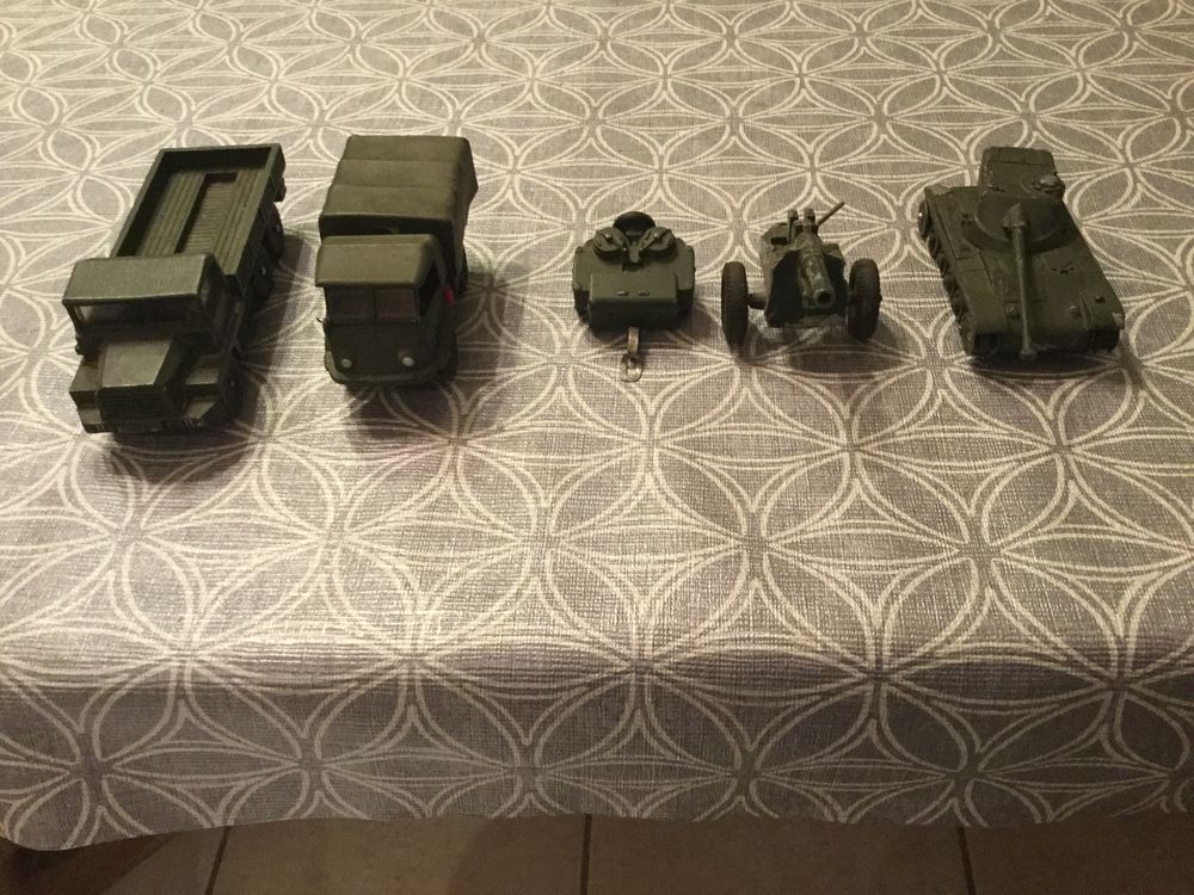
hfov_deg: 58.4
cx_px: 597
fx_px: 1069
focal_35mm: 31
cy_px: 448
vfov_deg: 45.4
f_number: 2.4
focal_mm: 3.3
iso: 200
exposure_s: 1/17
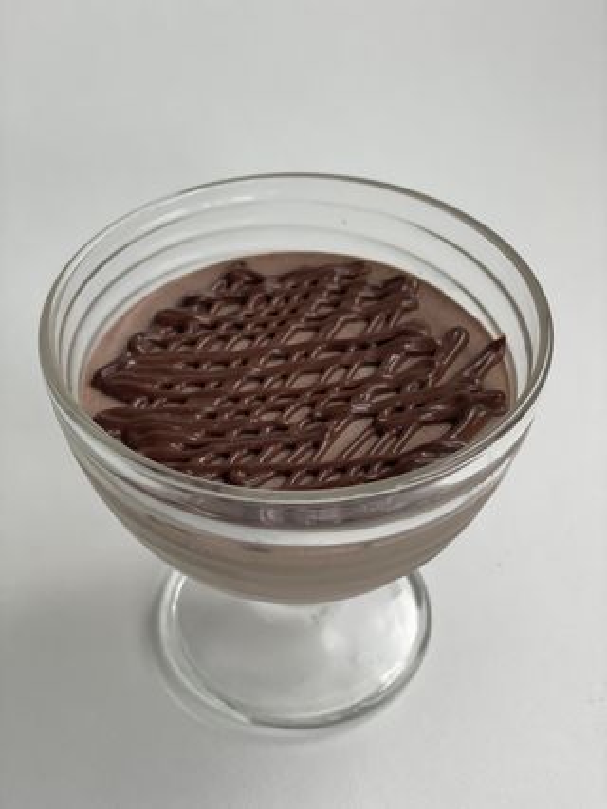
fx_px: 1216
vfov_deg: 36.8
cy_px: 404
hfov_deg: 28.0
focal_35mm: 52
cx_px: 304
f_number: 2
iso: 80
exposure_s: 1/122
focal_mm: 6
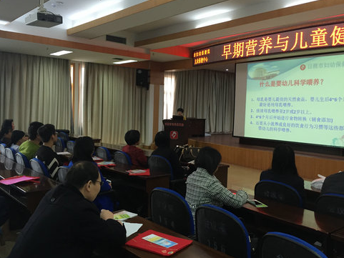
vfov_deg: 41.8
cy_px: 125
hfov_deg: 53.9
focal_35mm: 34
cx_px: 178
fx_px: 338
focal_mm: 4.15
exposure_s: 1/33
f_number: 2.2
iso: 50
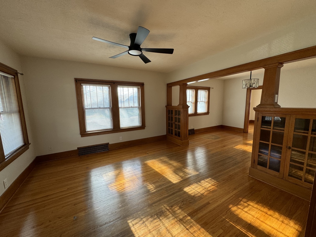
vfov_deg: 85.7
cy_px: 118
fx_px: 128
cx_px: 158
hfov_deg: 102.1
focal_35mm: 14
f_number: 2.2
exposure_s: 1/99
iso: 125
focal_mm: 2.22
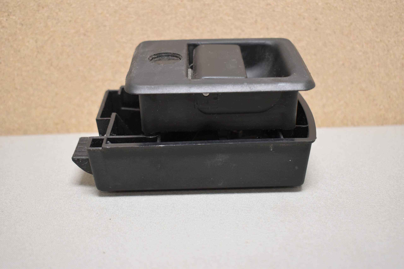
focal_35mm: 46
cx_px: 202
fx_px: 522
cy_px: 134
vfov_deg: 28.9
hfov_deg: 42.3
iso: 1250
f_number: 4.2
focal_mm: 31
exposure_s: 1/125
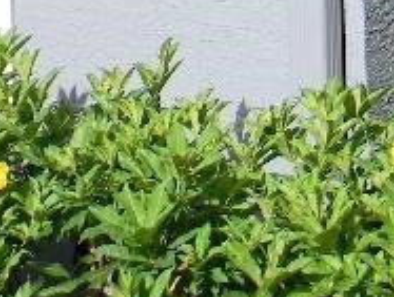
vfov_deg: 8.9
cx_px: 259
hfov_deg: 12.9
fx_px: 1745
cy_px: -379
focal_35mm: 153
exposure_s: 1/388
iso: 80
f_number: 3.5
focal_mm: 5
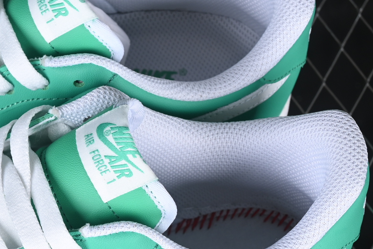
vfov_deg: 7.9
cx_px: 22
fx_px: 1803
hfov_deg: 11.7
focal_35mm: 174
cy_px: 187
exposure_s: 1/80
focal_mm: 50
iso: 160
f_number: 7.1
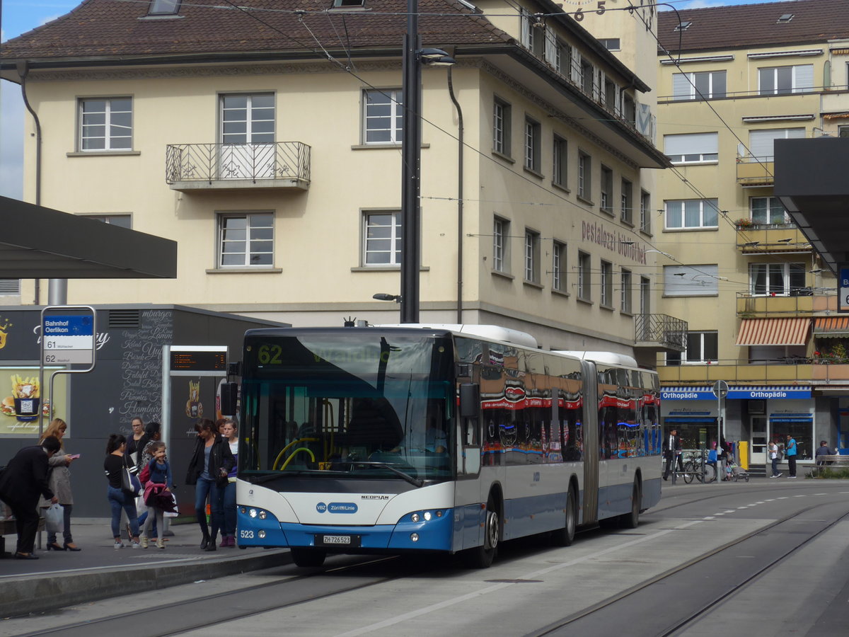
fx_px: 2526
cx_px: 424
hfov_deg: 19.1
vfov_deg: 14.4
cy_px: 318
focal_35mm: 103
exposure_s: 1/500
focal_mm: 20.4
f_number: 4.8
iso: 80
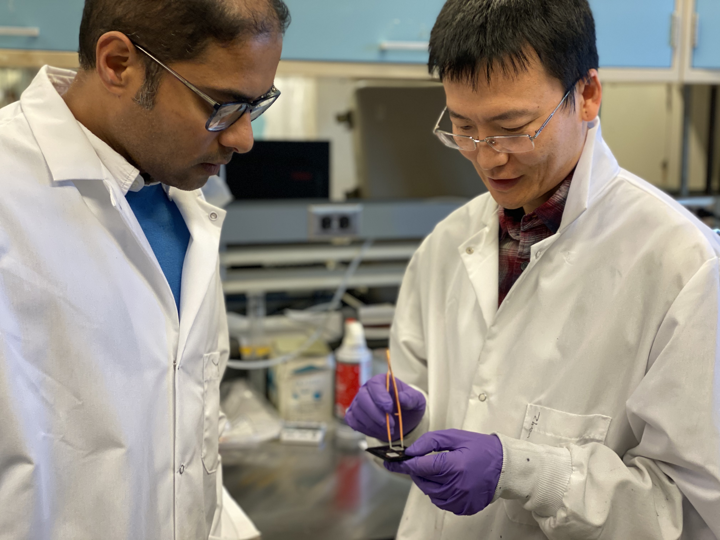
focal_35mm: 52
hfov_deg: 36.8
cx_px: 360
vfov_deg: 28.0
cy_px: 270
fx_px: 1082
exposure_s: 1/40
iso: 125
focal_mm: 6
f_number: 2
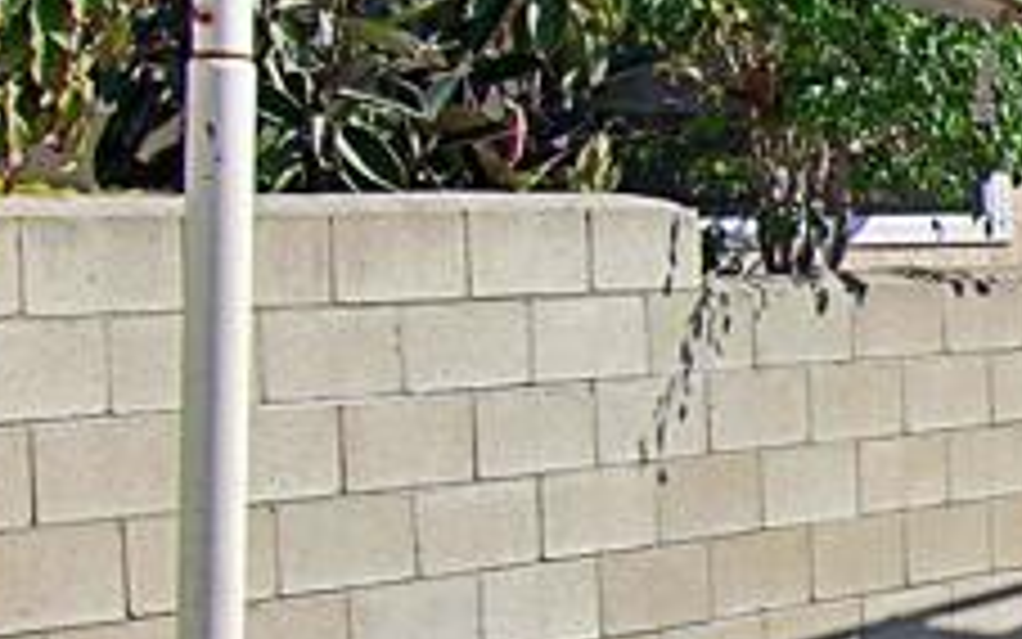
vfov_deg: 9.5
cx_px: 2166
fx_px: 3845
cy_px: 574
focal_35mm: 138
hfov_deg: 12.8
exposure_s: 1/250
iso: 100
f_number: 8
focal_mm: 20
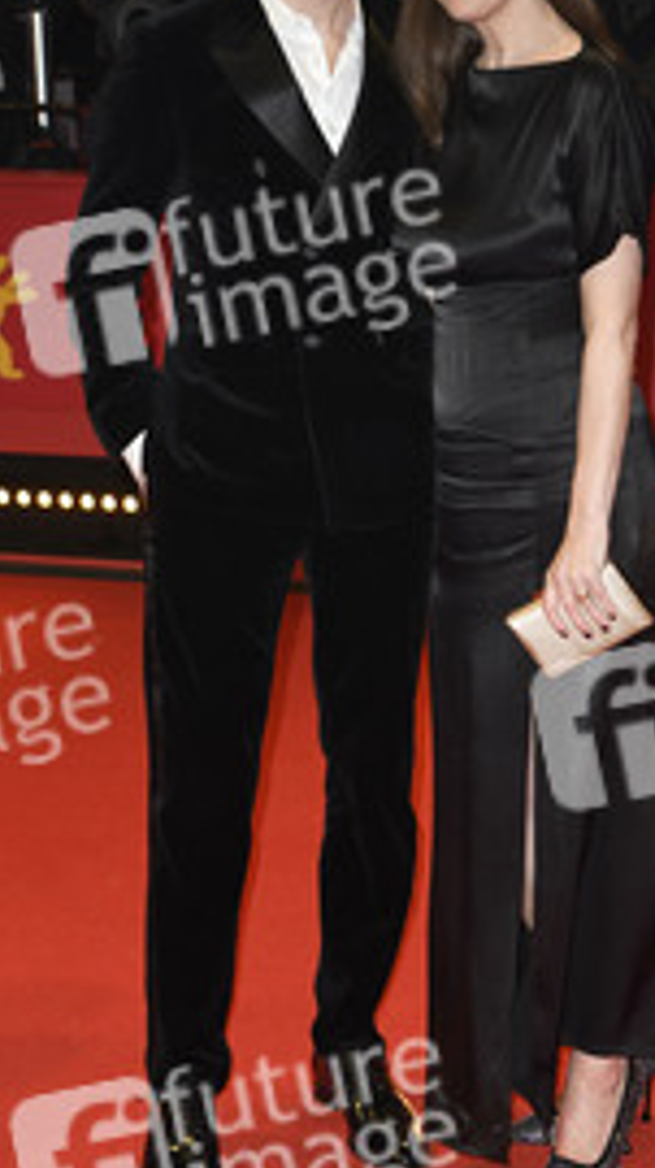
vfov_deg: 26.2
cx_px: 360
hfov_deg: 14.9
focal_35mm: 81
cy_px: 491
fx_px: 2505
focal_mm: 52
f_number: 4.5
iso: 800
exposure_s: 1/640
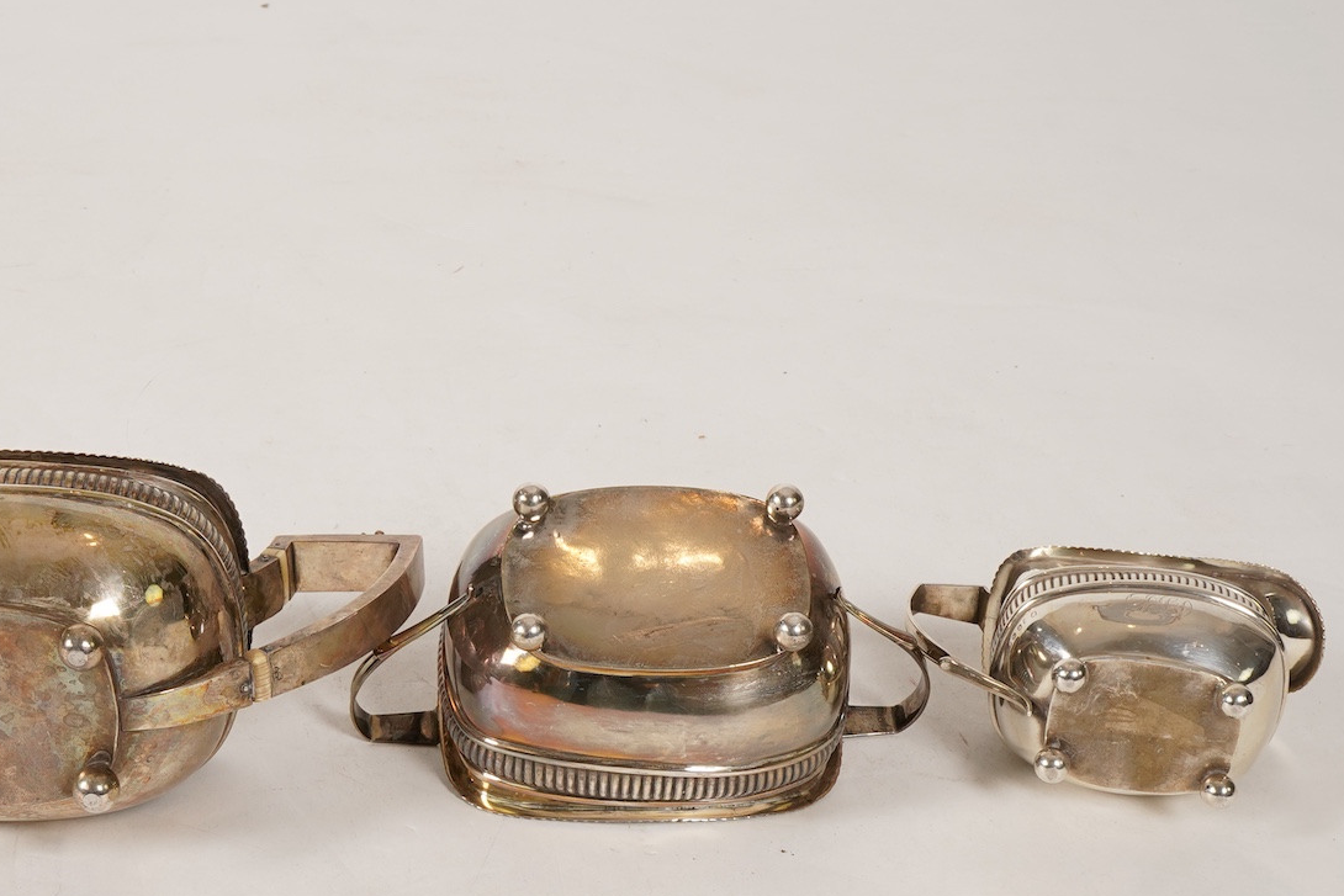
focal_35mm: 65
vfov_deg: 20.9
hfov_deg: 30.7
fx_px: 2427
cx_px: 449
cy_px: 593
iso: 400
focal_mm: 30
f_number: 22
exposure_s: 1/125
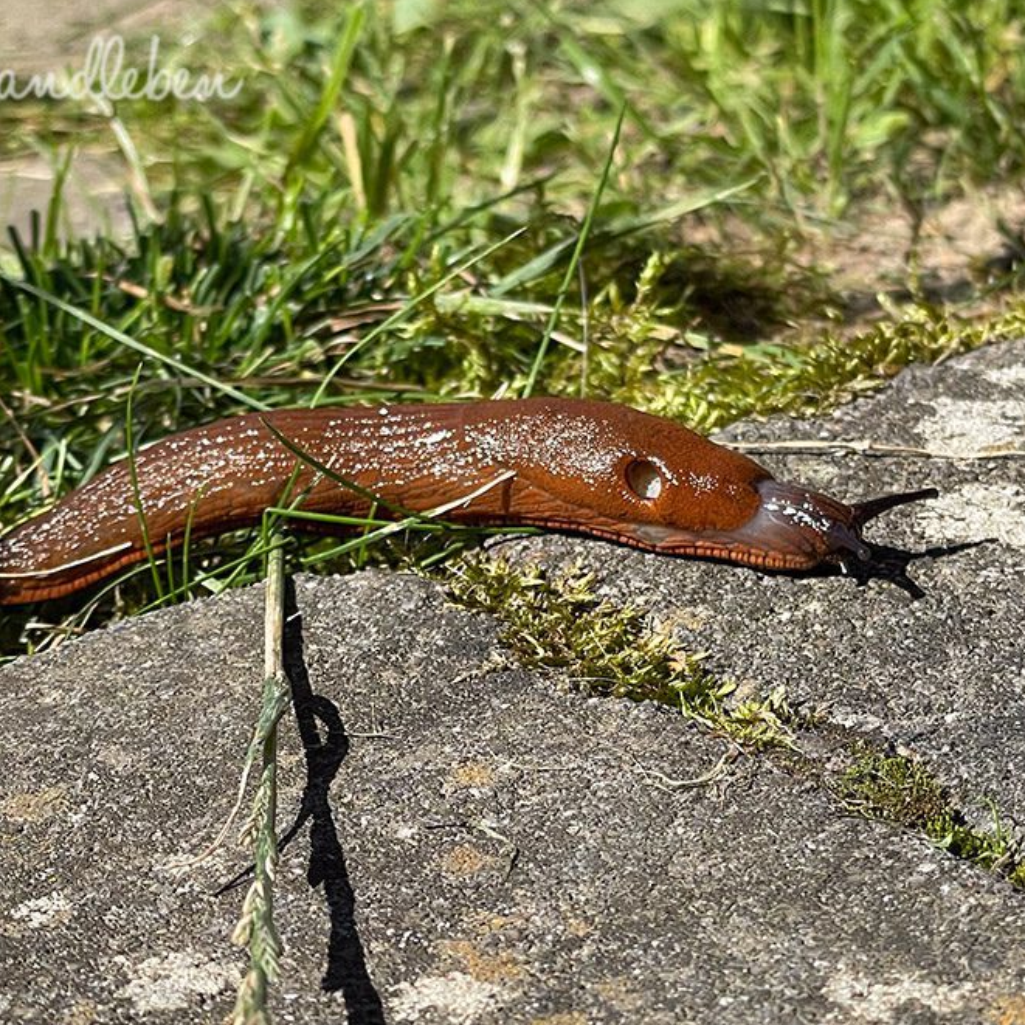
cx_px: 600
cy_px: 511
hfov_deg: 21.4
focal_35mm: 81
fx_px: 2714
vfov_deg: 21.4
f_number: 5
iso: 100
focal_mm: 63
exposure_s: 1/500
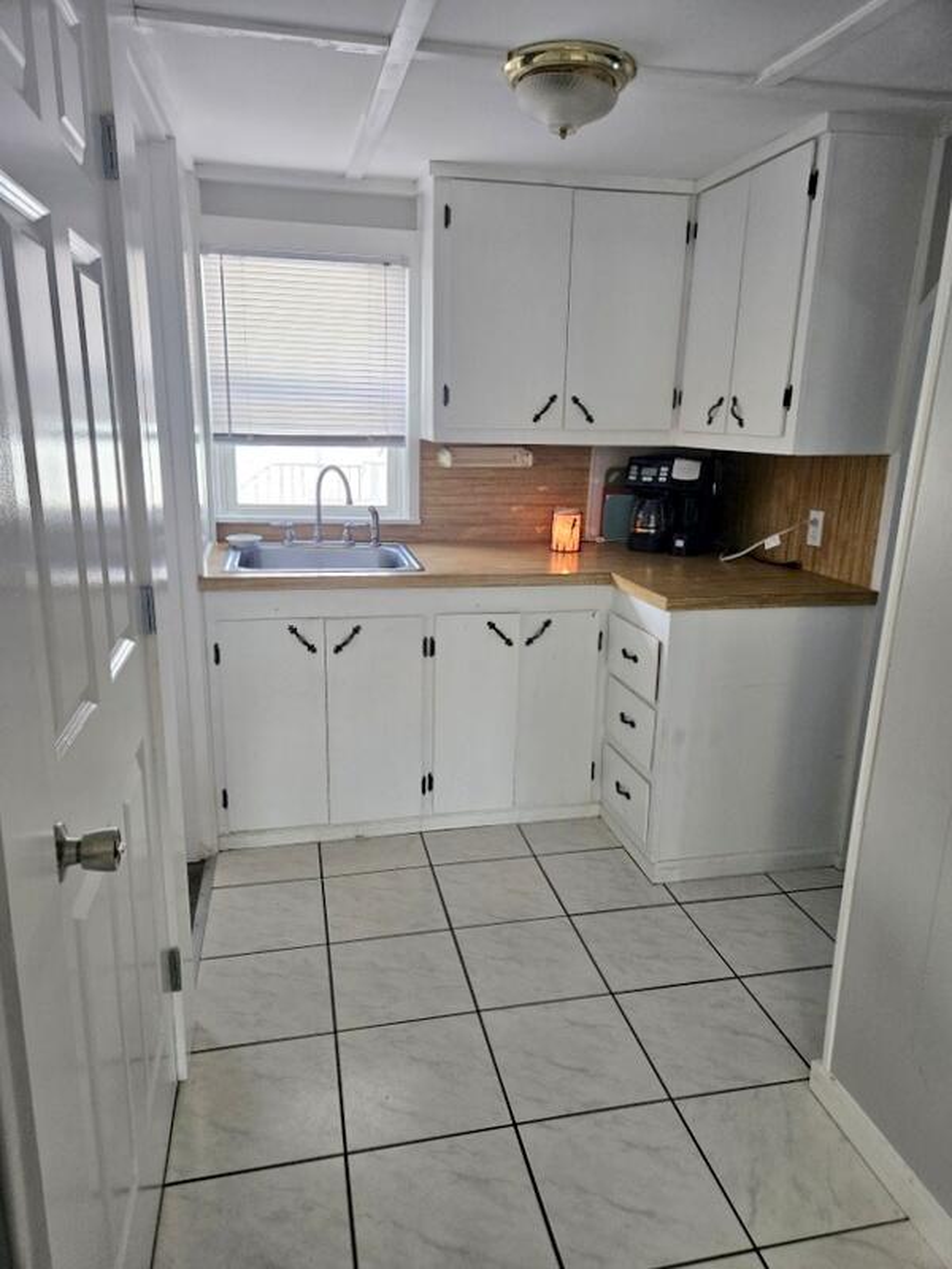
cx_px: 476
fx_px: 843
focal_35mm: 23
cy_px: 634
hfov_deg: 58.9
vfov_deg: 73.9
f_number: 1.8
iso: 250
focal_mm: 5.4
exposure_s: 1/120
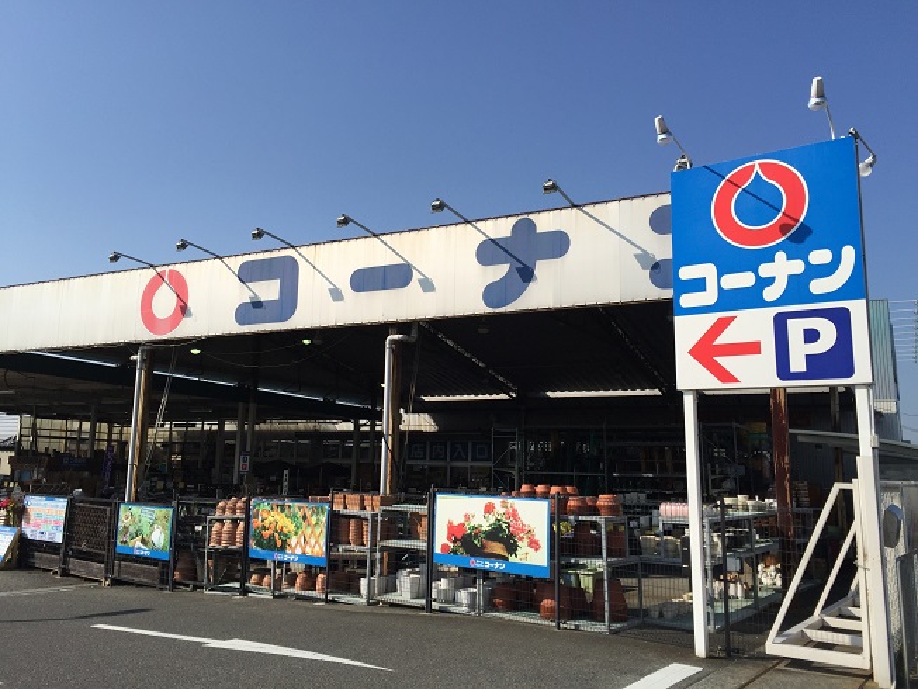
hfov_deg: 61.7
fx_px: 769
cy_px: 344
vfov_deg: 48.2
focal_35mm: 29
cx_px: 459
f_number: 2.2
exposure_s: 1/3597
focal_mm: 4.15
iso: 32
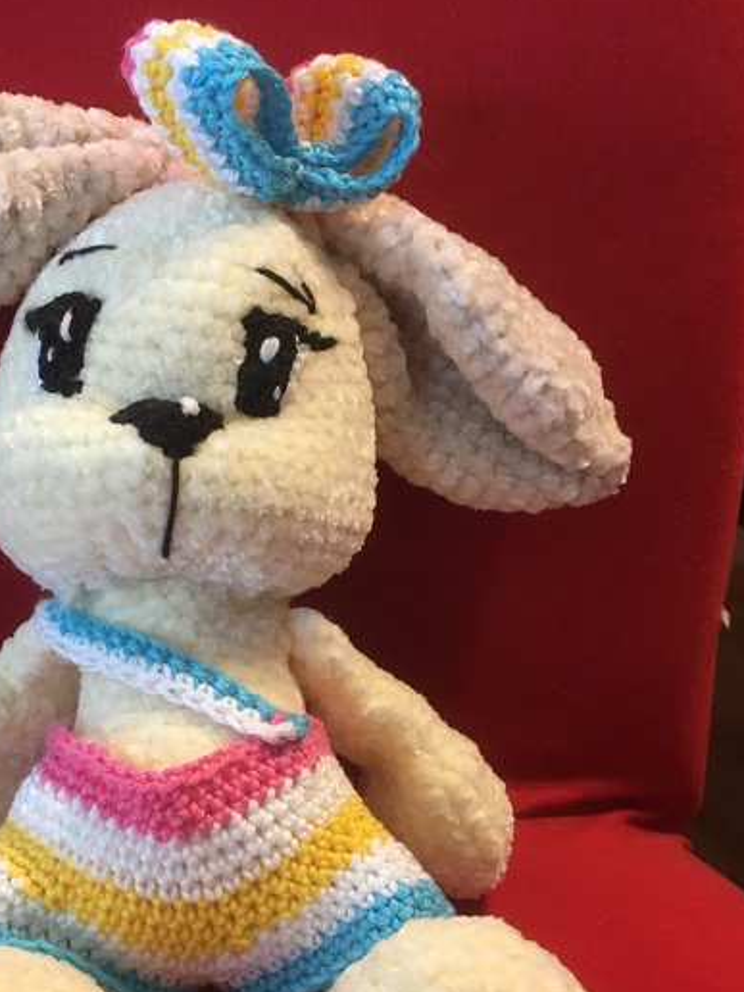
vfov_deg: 41.7
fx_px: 1290
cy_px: 632
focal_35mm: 45
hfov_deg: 31.8
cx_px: 221
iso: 200
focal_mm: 4.15
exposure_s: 1/33
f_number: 2.2
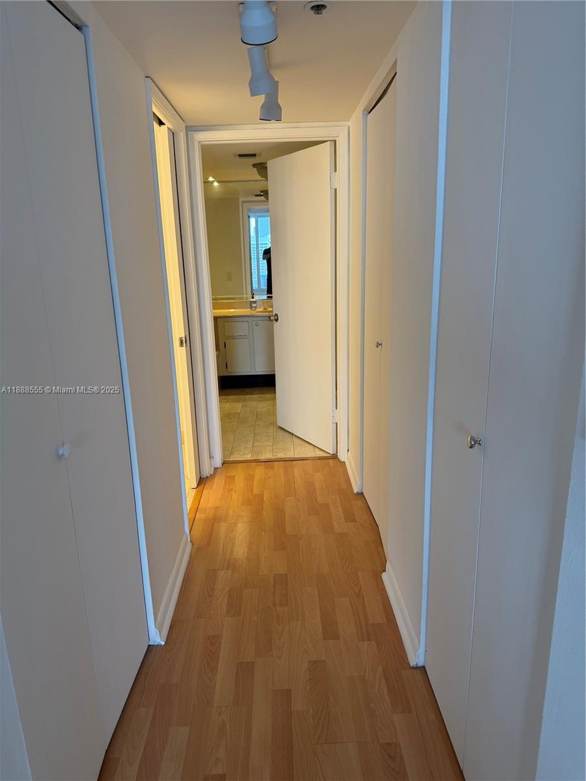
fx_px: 542
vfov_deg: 71.6
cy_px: 390
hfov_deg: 56.8
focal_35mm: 24
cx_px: 293
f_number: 1.78
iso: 125
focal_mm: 6.76
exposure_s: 1/60
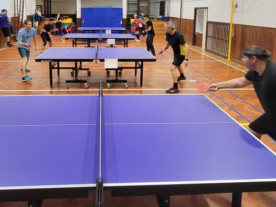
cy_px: 34
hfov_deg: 64.8
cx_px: 111
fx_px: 215
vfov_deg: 47.8
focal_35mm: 27
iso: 200
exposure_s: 1/50
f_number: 2.2
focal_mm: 1.74
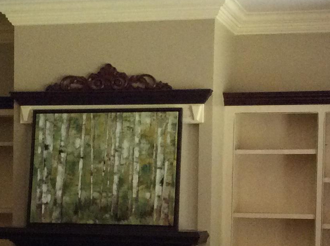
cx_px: 137
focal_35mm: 99
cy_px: 228
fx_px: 942
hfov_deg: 19.8
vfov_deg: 14.7
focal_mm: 3.3
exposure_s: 1/24
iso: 250
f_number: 2.4
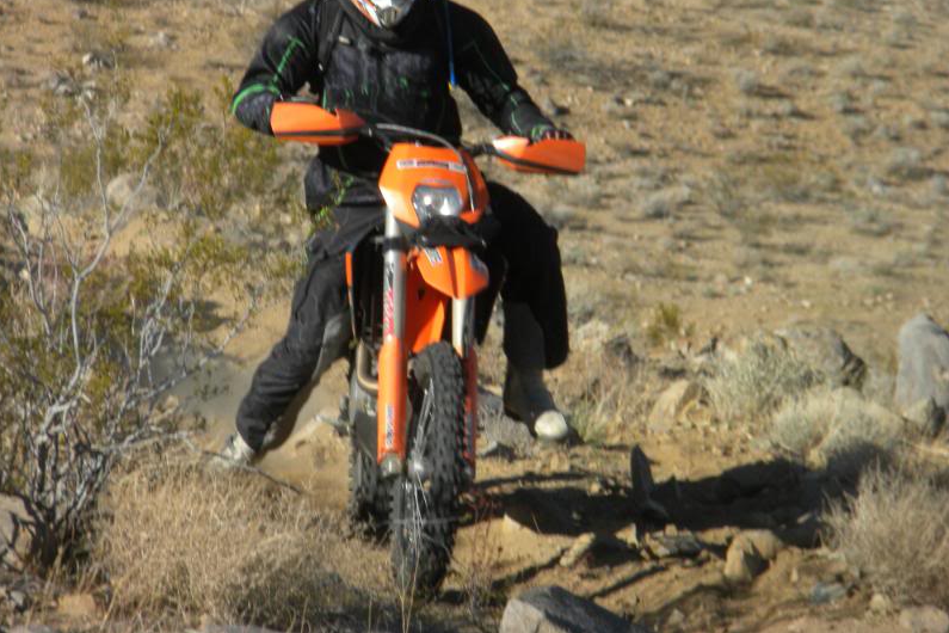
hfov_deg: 7.6
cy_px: 276
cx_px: 473
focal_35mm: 272
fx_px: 7170
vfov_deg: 5.1
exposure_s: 1/448
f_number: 5.3
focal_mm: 46.2
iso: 64
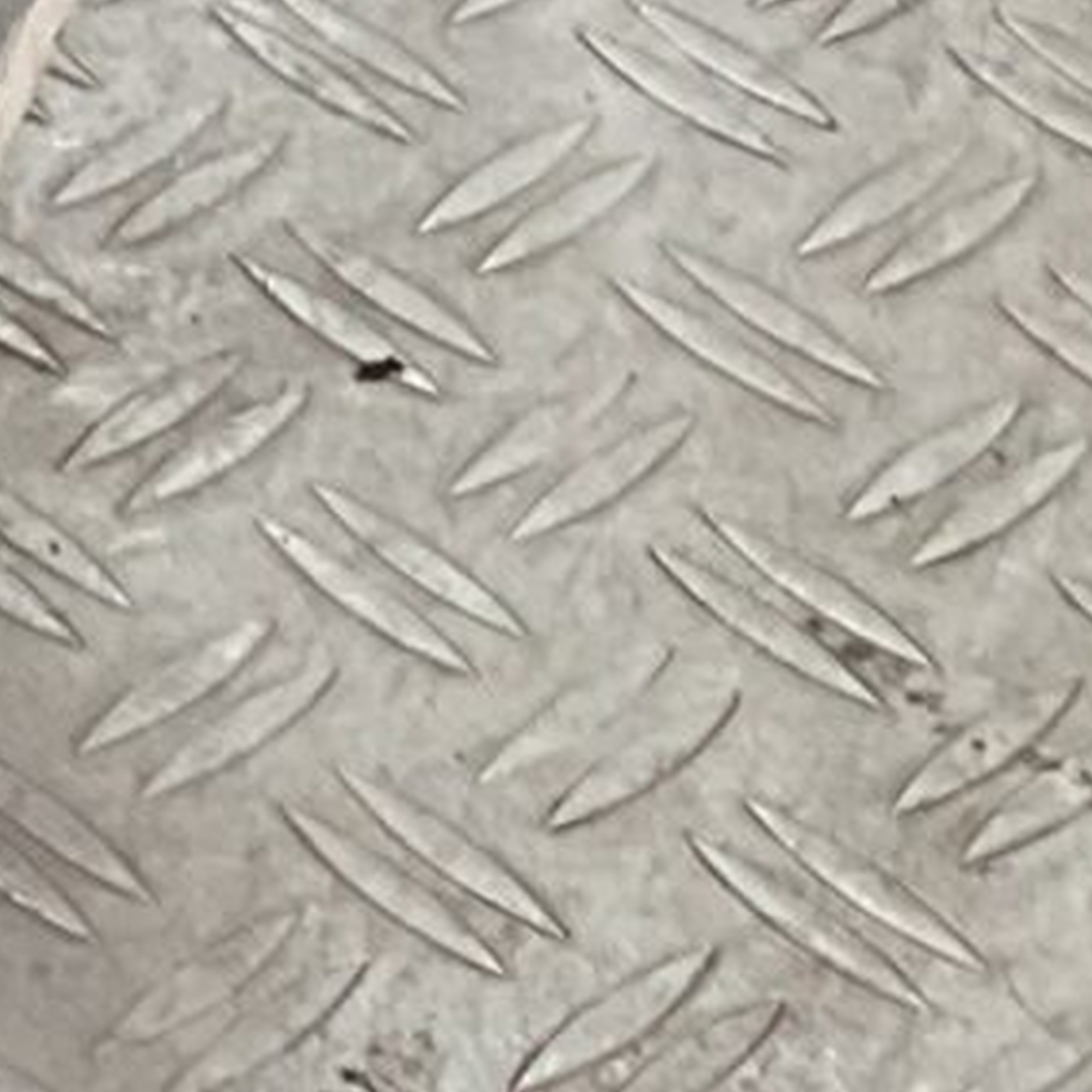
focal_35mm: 230
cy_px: -2153
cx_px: -3027
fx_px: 8209
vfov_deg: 6.9
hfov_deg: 6.4
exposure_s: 1/100
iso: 25
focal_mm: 3
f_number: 1.8
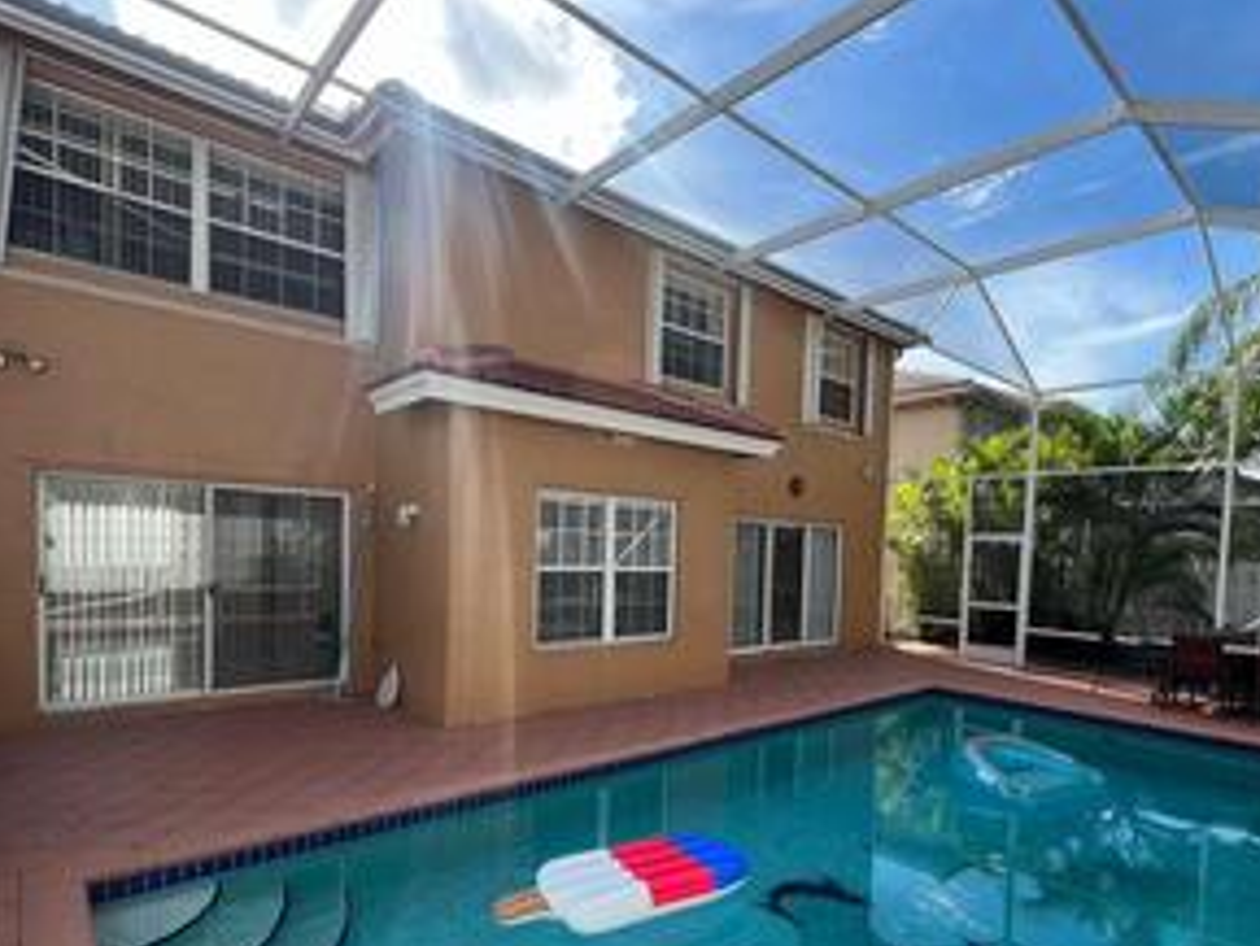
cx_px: 689
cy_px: 580
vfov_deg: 70.7
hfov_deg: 87.5
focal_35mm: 18
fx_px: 655
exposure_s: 1/399
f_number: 1.8
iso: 32
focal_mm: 1.57
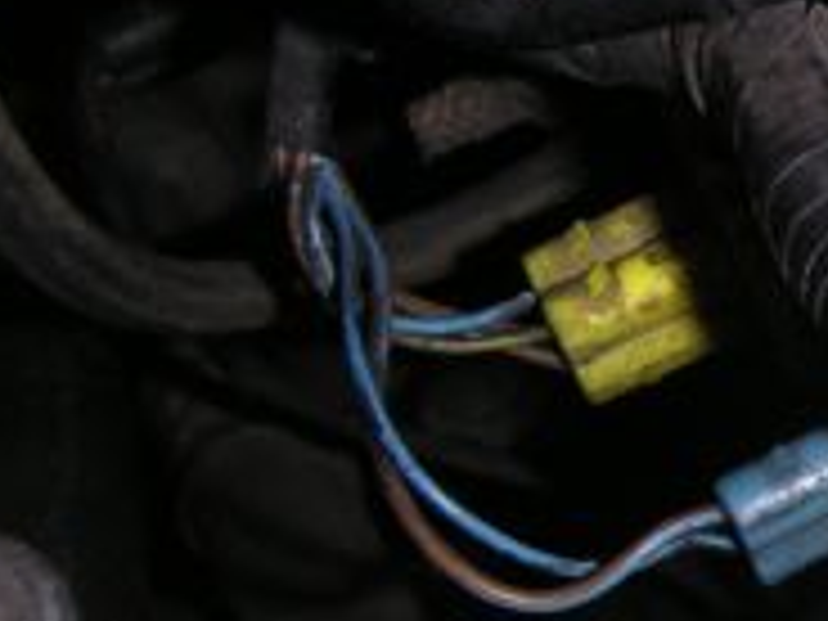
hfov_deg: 14.6
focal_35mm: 124
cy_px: 446
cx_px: 1292
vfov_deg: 11.9
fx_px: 2966
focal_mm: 6
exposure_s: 1/45
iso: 160
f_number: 6.7
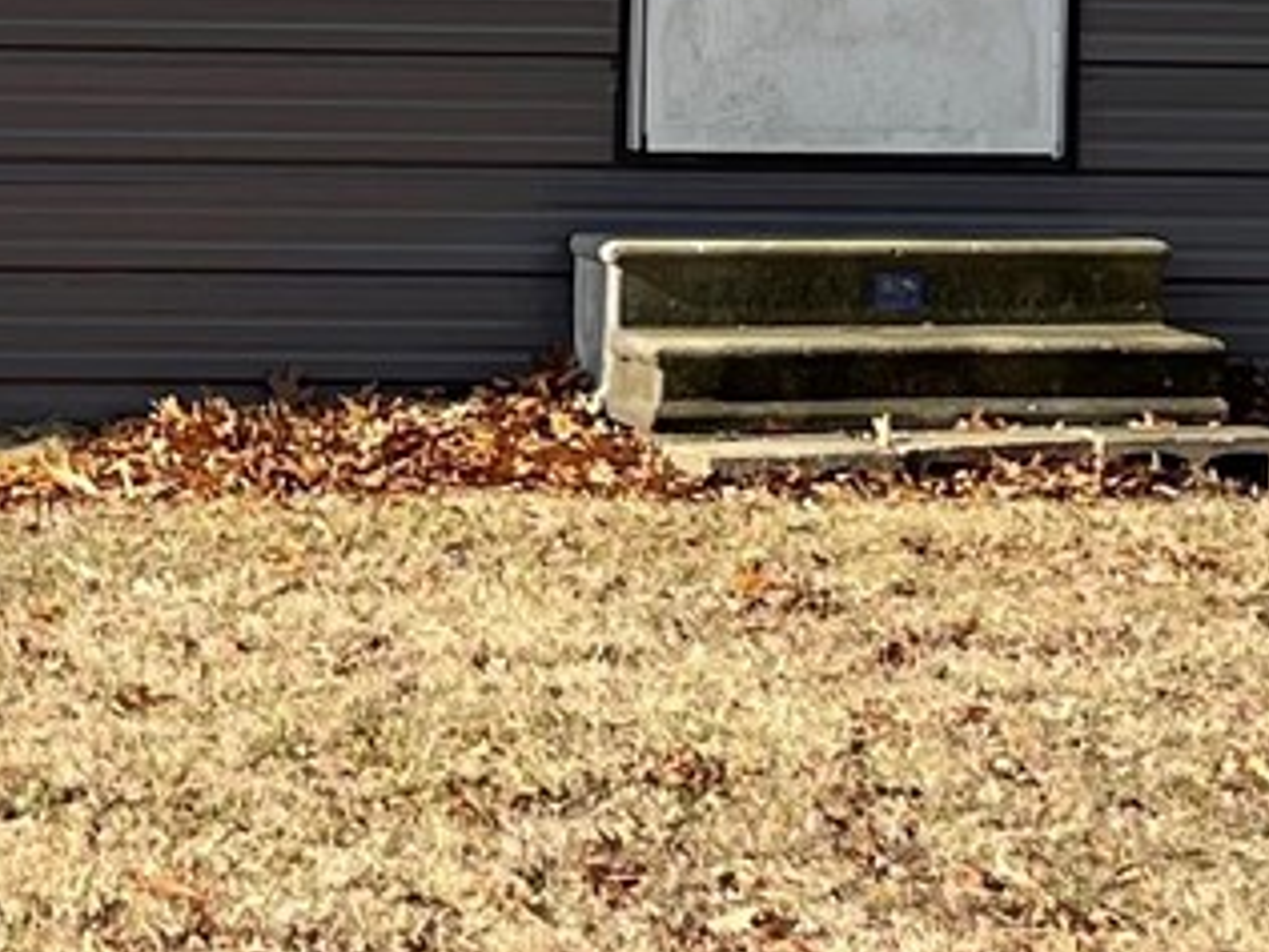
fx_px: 5572
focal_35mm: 152
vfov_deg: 9.6
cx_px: -177
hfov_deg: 12.7
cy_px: -321
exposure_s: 1/2123
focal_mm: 5.1
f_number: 1.6
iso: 32
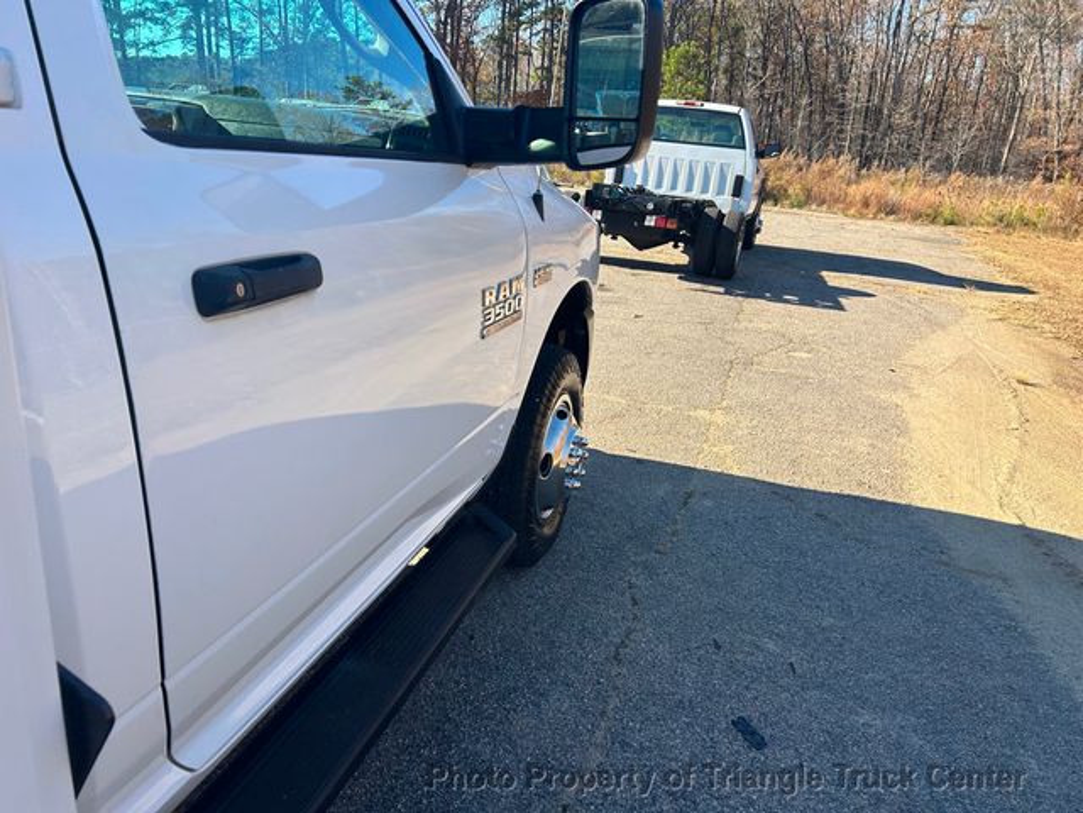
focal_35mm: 26
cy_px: 406
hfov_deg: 67.3
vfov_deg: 53.1
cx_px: 542
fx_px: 813
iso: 50
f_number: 1.5
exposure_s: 1/1553
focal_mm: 5.7
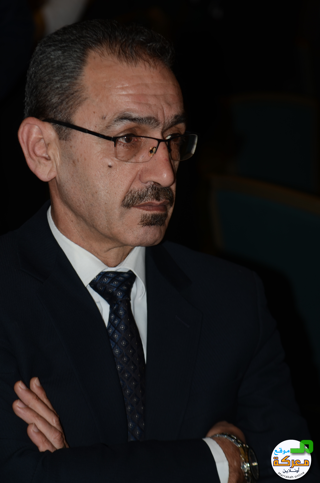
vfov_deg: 14.4
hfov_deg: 9.6
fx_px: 1908
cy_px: 242
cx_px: 160
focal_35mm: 142
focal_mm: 95
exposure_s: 1/250
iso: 100
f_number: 4.5
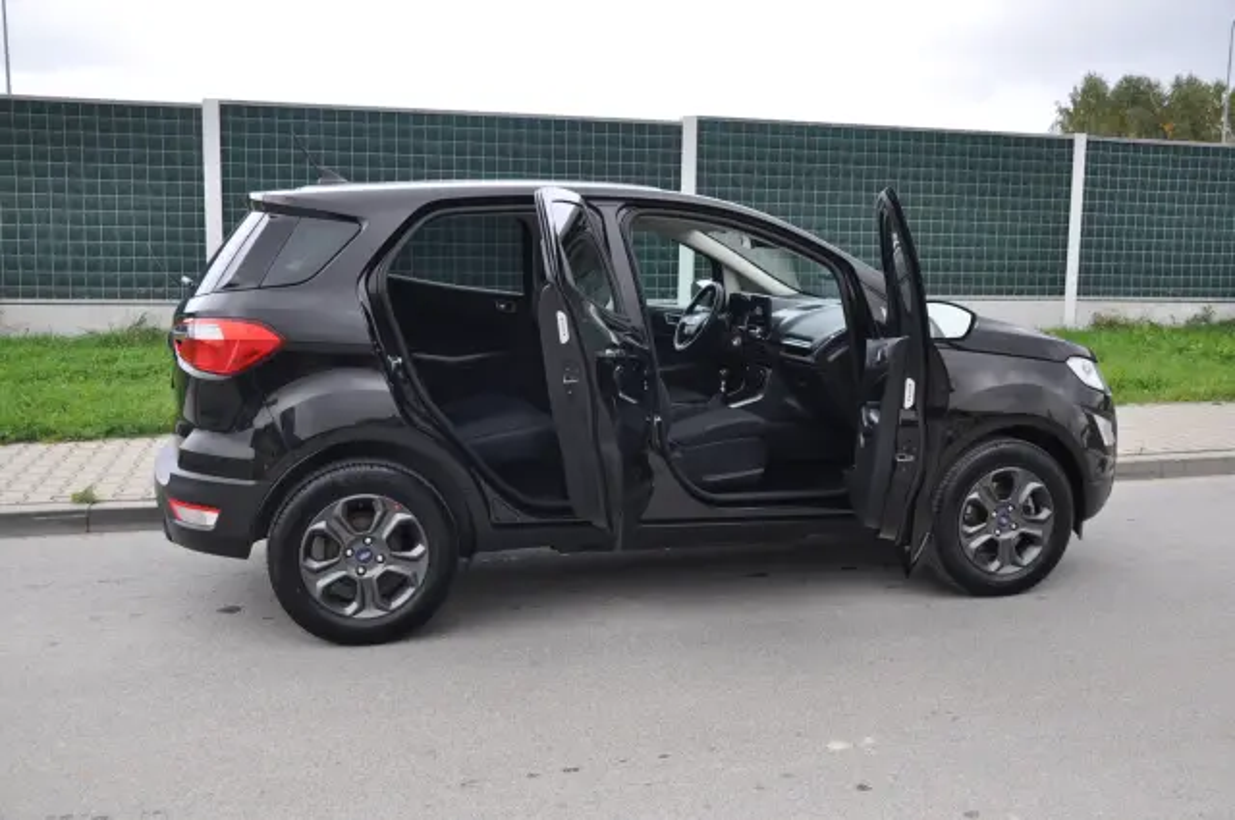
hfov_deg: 53.2
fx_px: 1233
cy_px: 410
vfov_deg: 36.8
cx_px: 618
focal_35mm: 36
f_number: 5
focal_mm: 24
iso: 400
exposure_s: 1/100
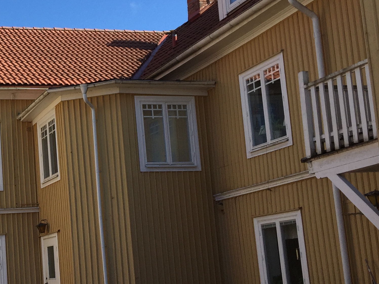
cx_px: -23
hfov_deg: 28.3
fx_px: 690
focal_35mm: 63
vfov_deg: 23.3
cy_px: 167
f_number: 2.2
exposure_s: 1/1647
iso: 32
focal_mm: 4.15
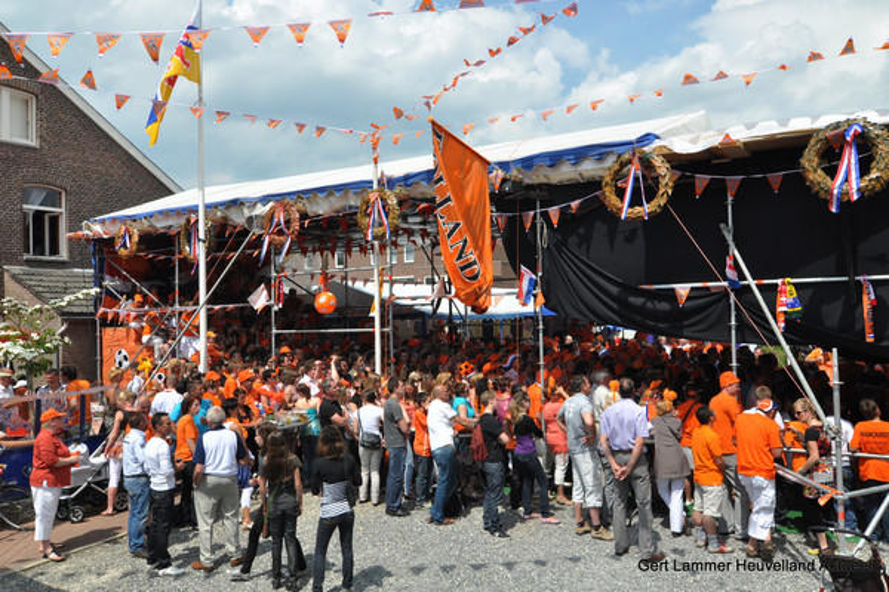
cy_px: 296
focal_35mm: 30
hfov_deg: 61.9
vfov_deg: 43.6
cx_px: 444
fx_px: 741
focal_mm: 20
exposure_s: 1/1000
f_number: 10
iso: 500
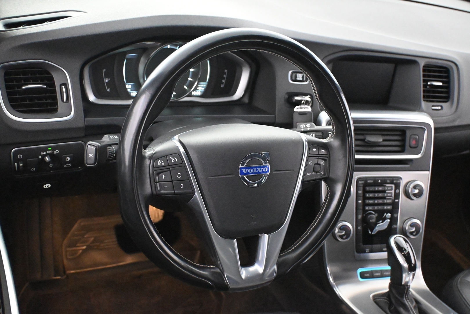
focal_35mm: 41
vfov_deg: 32.4
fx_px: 538
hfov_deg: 47.2
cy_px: 157
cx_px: 235
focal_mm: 27.5
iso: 12800
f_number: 4.5
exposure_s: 1/60
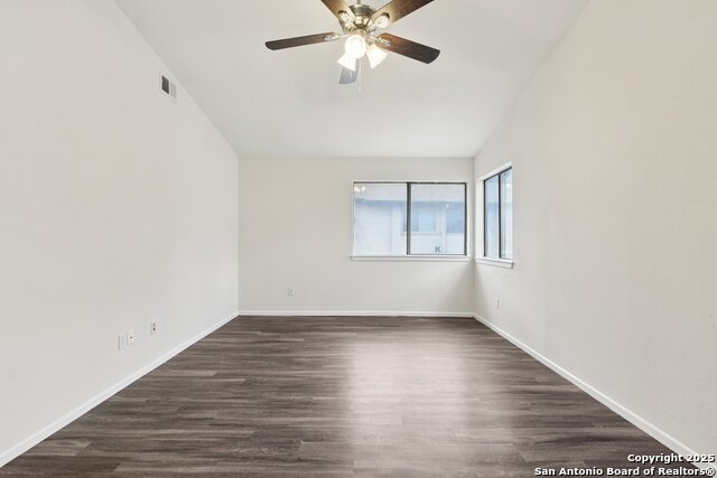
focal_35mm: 16
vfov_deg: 73.8
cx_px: 358
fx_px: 319
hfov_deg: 96.7
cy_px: 239
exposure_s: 1/15
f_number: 8
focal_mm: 16
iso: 900
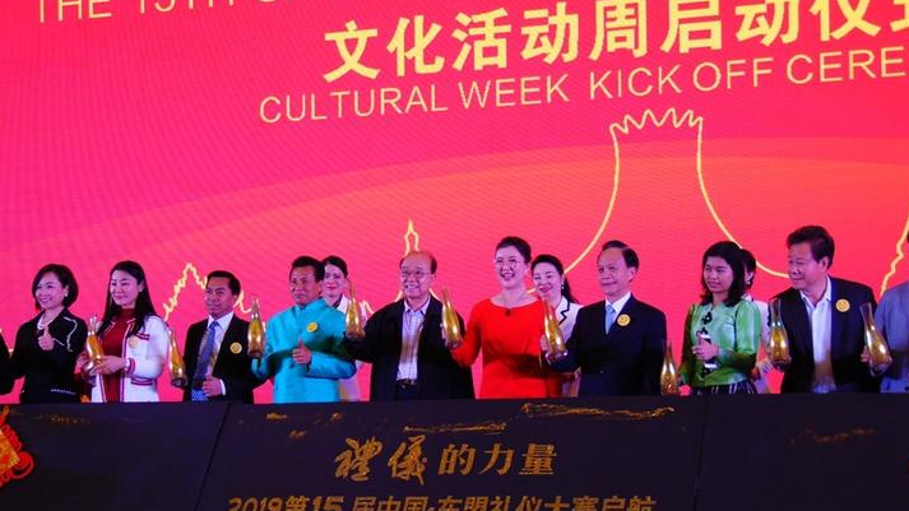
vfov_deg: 15.5
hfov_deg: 27.2
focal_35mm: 78
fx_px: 1880
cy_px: 289
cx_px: 457
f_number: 3.7
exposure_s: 1/30
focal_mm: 12.8
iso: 100
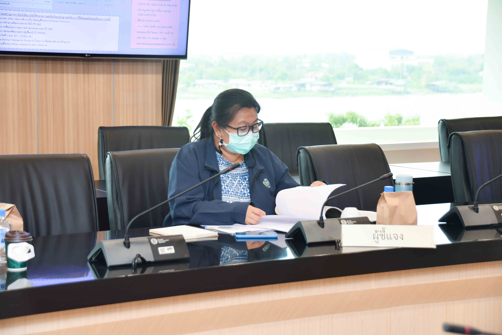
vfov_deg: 14.7
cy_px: 168
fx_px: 1297
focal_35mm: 93
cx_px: 251
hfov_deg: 21.9
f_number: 5
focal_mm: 62
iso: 400
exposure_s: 1/60
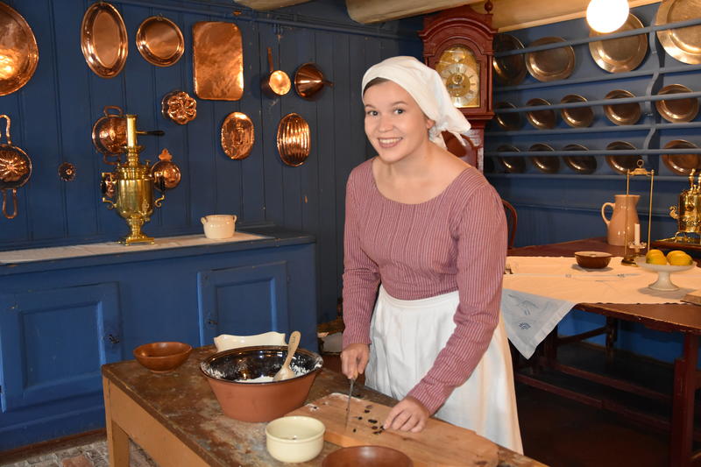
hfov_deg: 53.1
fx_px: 701
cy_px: 234
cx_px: 350
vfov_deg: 36.9
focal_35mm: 36
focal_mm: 24
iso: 2200
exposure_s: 1/60
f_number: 3
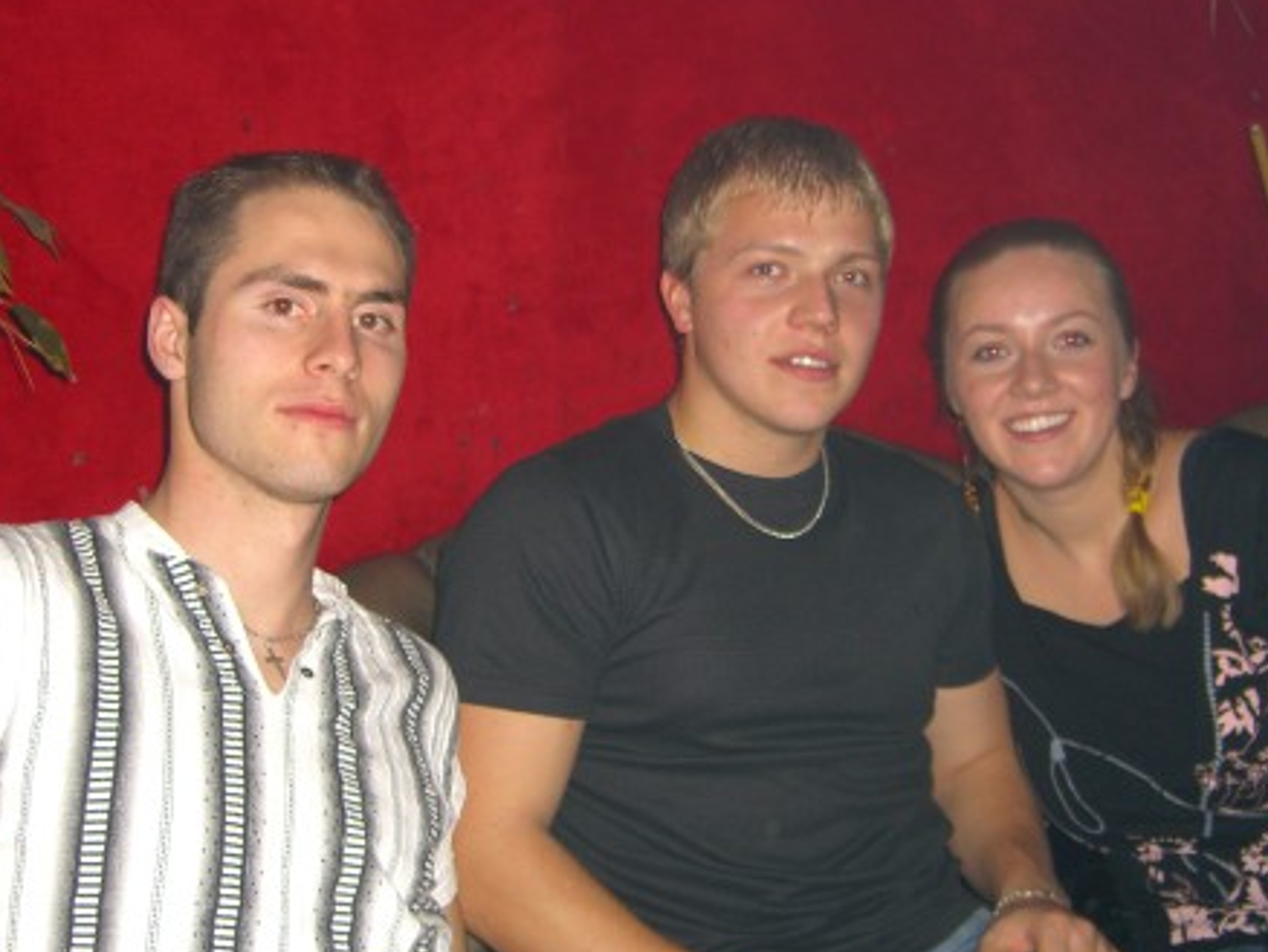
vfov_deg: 28.1
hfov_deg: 36.8
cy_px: 475
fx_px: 1906
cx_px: 648
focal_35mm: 52
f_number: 2.8
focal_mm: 7.9
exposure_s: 1/60
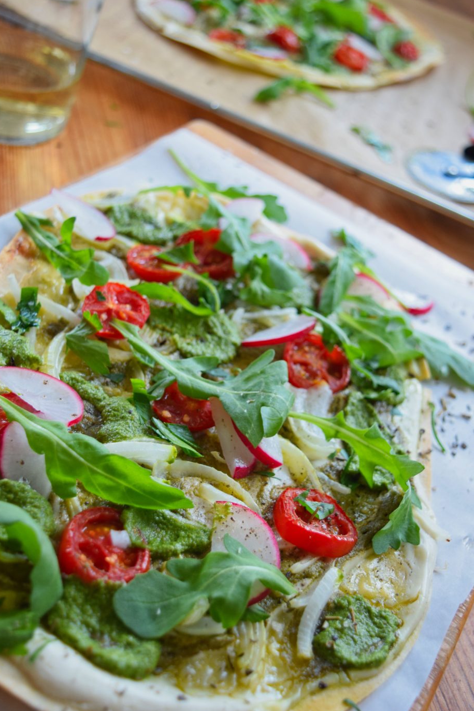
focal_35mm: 47
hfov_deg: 28.6
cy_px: 335
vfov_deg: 41.9
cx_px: 242
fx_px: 928
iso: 640
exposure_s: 1/50
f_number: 4.2
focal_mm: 28
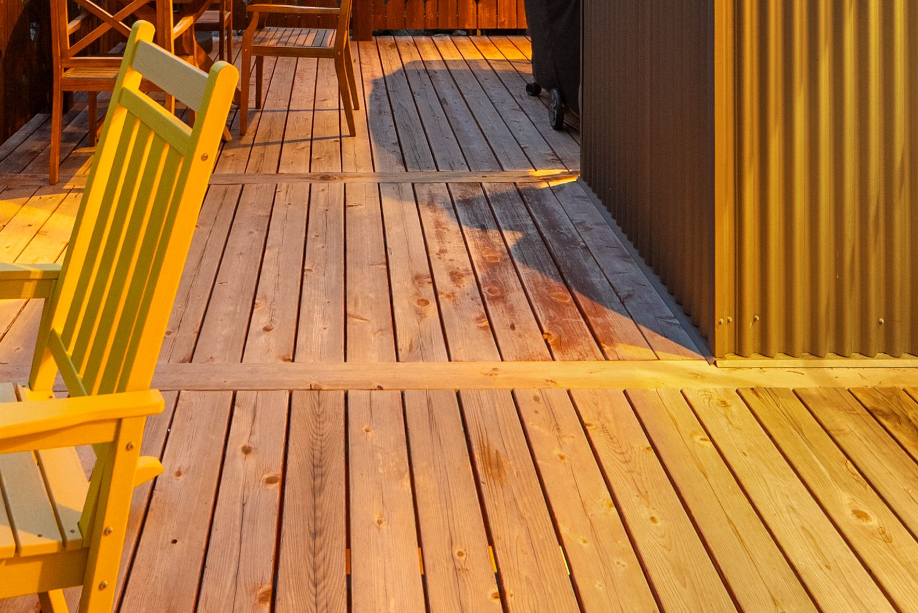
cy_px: -96
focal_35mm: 36
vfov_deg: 31.7
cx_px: 340
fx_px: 918
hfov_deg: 52.5
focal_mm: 15
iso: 800
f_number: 7.1
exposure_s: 2.5
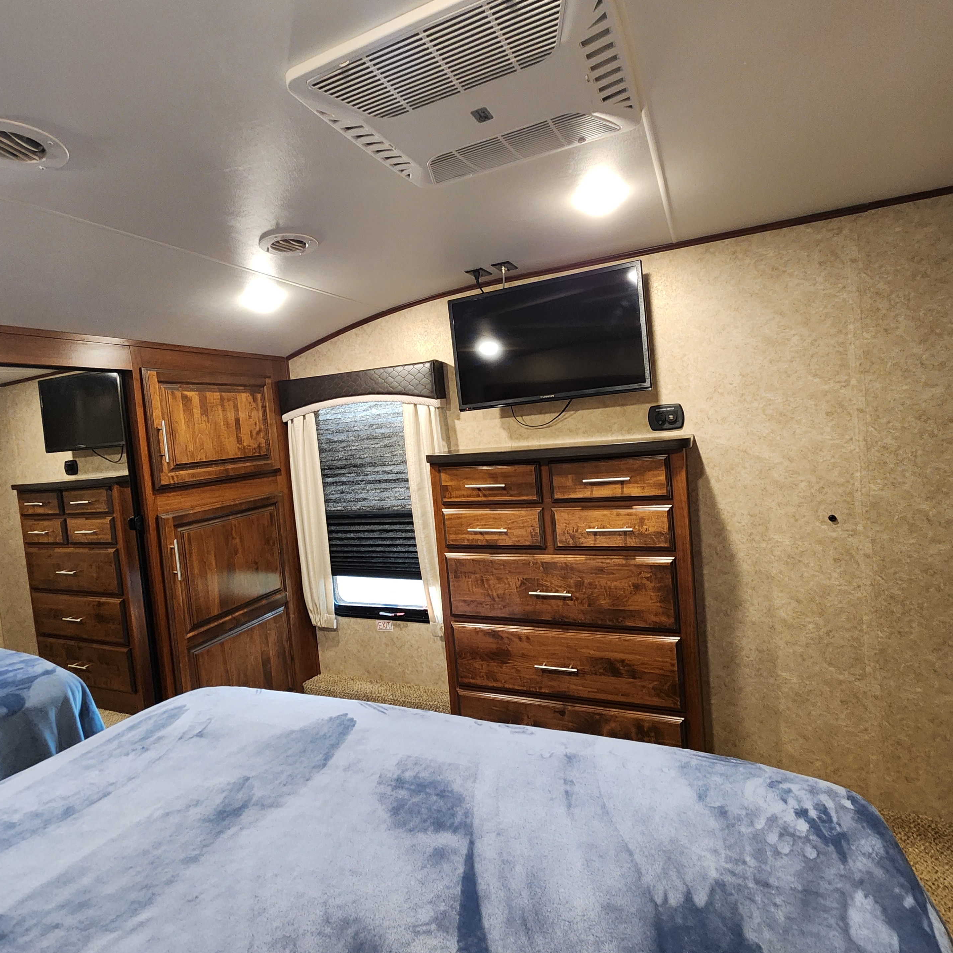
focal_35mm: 16
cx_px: 481
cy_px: 459
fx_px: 498
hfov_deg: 87.4
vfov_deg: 87.4
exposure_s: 1/33.3
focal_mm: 2.2
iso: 500
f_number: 2.2
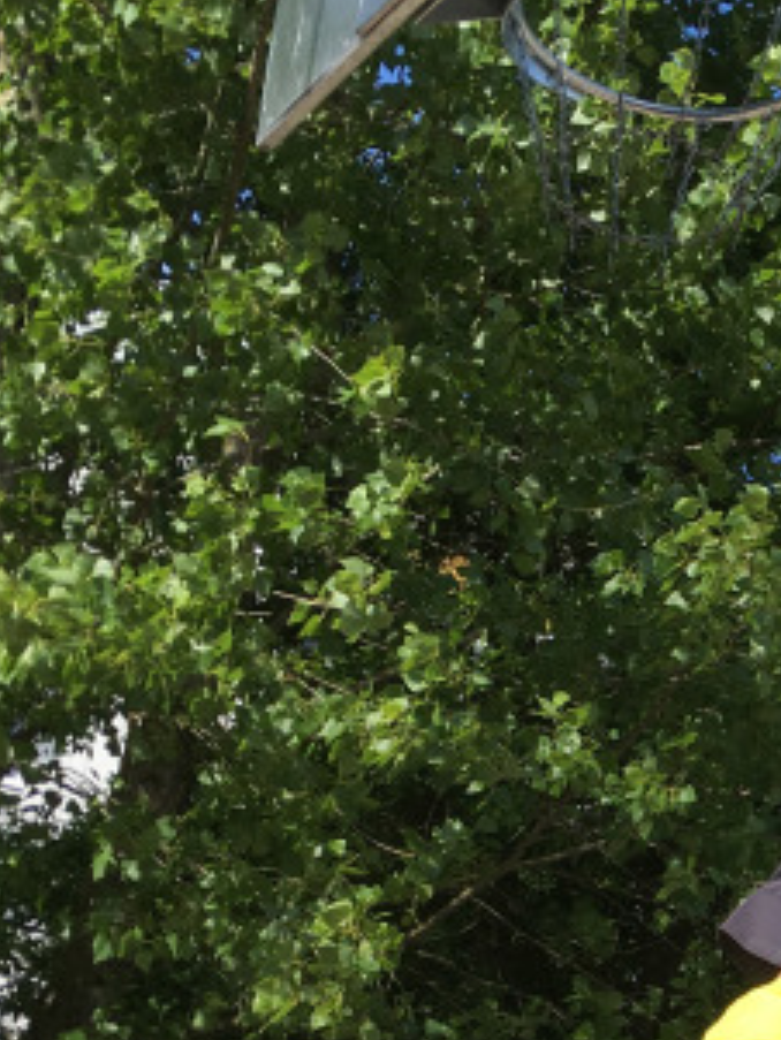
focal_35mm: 77
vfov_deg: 24.2
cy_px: 1033
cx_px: 992
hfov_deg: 18.0
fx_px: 2315
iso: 25
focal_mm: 4.15
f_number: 2.2
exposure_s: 1/1054
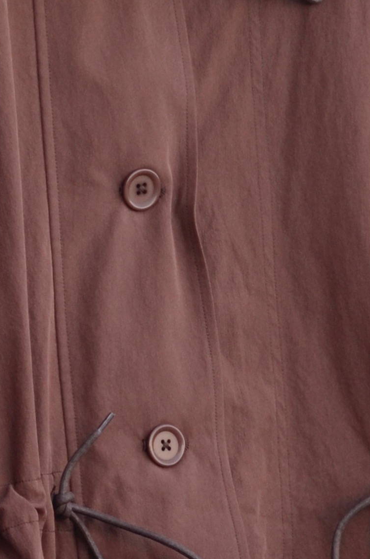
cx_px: 239
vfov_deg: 3.9
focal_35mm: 536
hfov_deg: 2.6
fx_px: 8307
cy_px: 564
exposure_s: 1/500
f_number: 1.8
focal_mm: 85
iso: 400
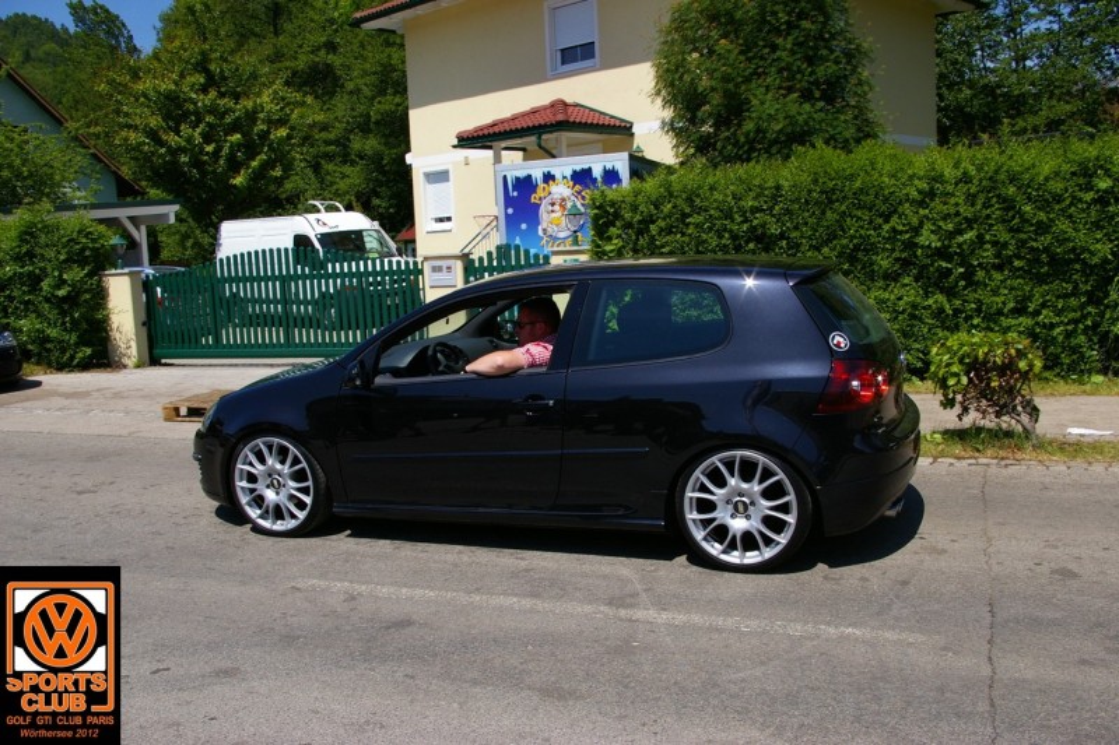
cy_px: 372
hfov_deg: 59.5
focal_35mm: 32
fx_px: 979
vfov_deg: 41.7
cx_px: 560
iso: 200
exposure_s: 1/180
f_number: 11
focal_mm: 21
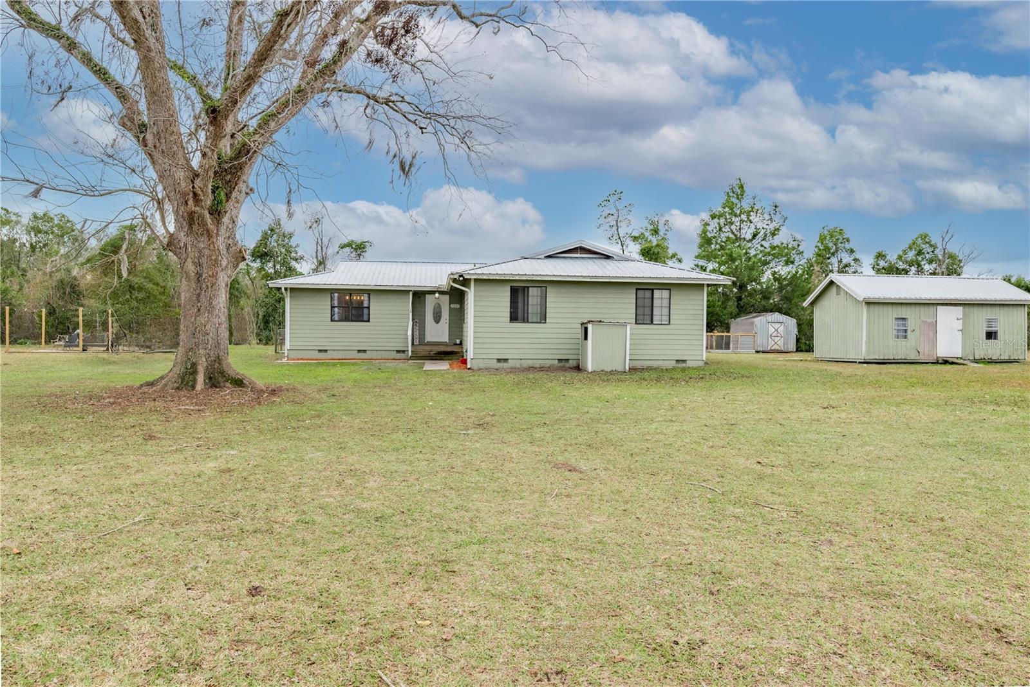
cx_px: 515
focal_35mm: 22
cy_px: 344
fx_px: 644
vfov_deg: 56.2
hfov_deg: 77.3
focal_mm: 22.5
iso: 320
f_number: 8
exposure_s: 1/3200
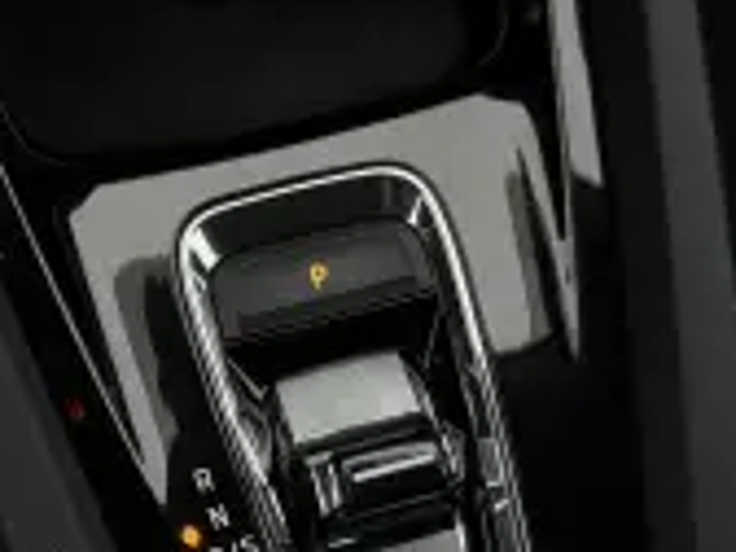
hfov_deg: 19.1
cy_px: 307
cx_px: 311
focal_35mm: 103
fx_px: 2190
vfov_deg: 14.4
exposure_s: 1/84
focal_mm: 6.76
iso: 100
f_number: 1.78
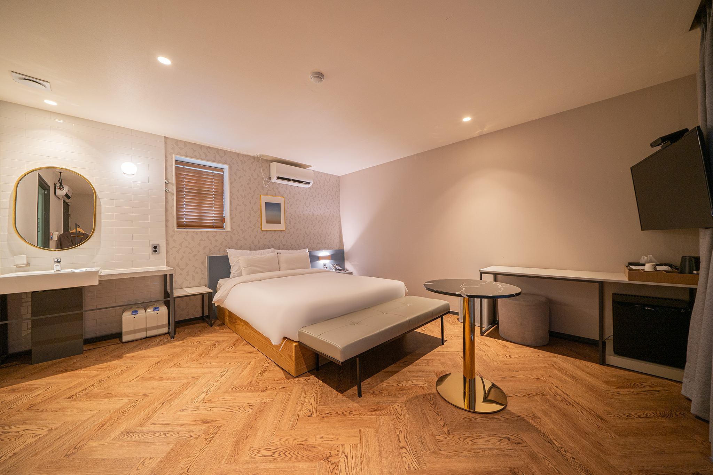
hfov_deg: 112.6
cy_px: 238
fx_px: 238
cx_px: 356
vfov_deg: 90.0
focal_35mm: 12
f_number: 10
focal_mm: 12
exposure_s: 1
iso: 250
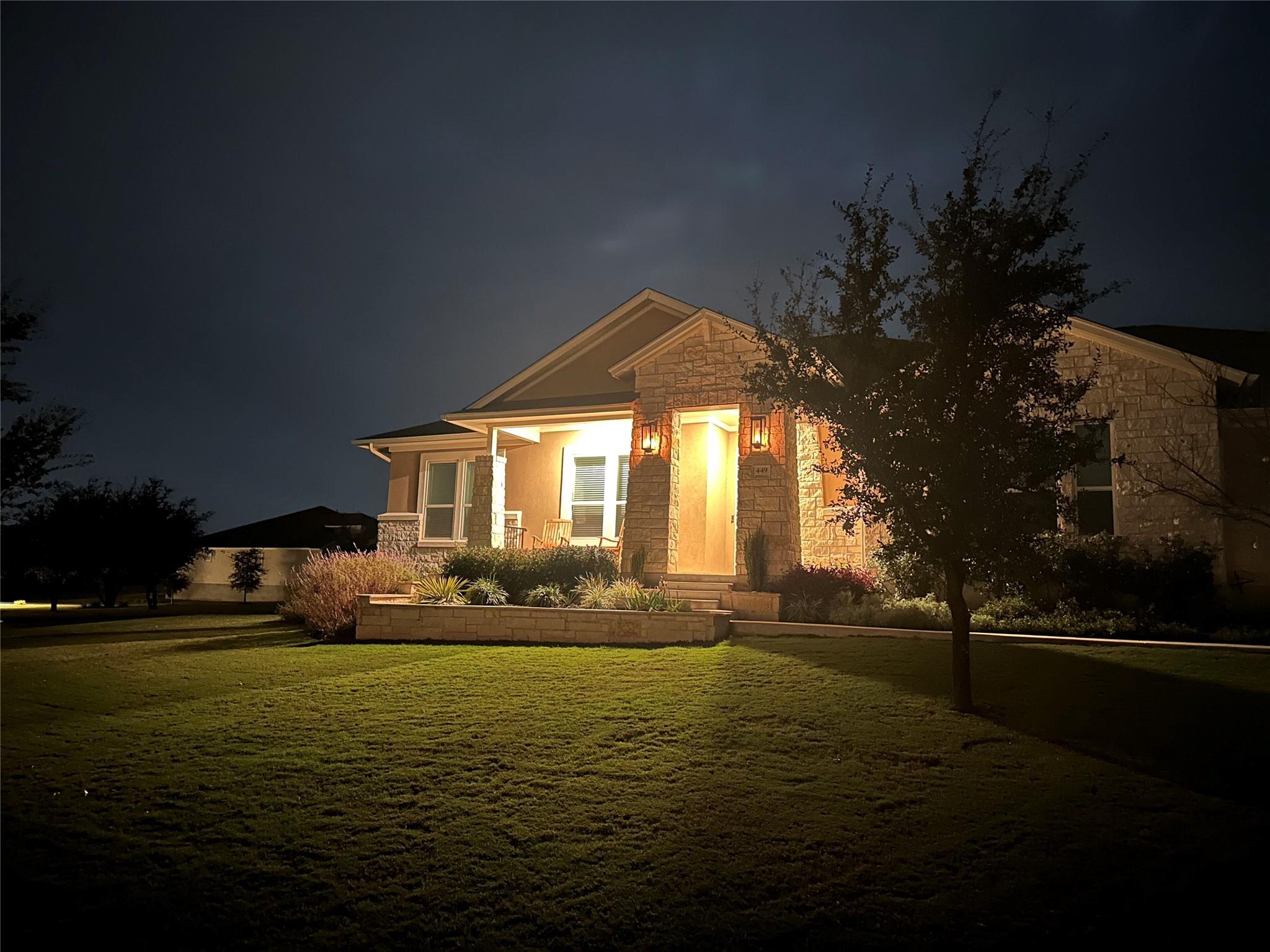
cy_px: 476
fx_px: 881
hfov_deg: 71.6
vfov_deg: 56.8
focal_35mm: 24
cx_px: 635
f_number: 1.78
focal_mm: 6.86
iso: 1250
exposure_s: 1/5
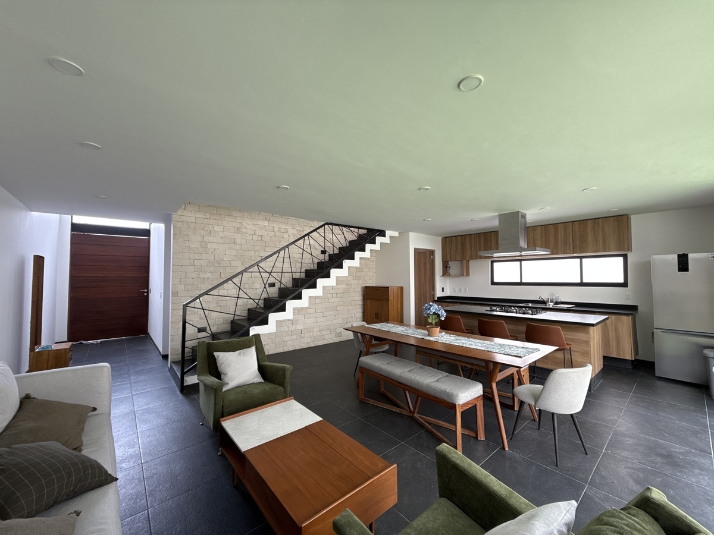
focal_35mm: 14
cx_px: 357
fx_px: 289
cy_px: 268
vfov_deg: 85.7
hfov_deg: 102.1
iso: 80
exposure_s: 1/99
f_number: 2.2
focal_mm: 2.22
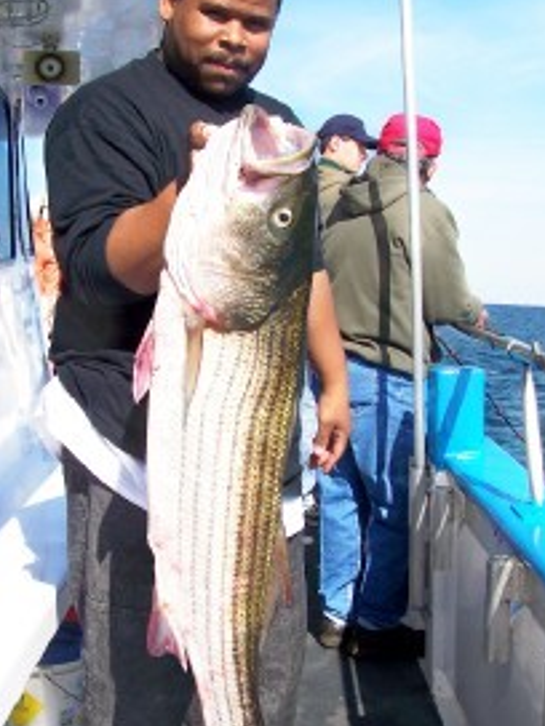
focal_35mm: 53
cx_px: 227
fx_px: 1113
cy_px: 368
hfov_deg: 27.5
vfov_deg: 36.2
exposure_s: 1/500
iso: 64
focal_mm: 5.85
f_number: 4
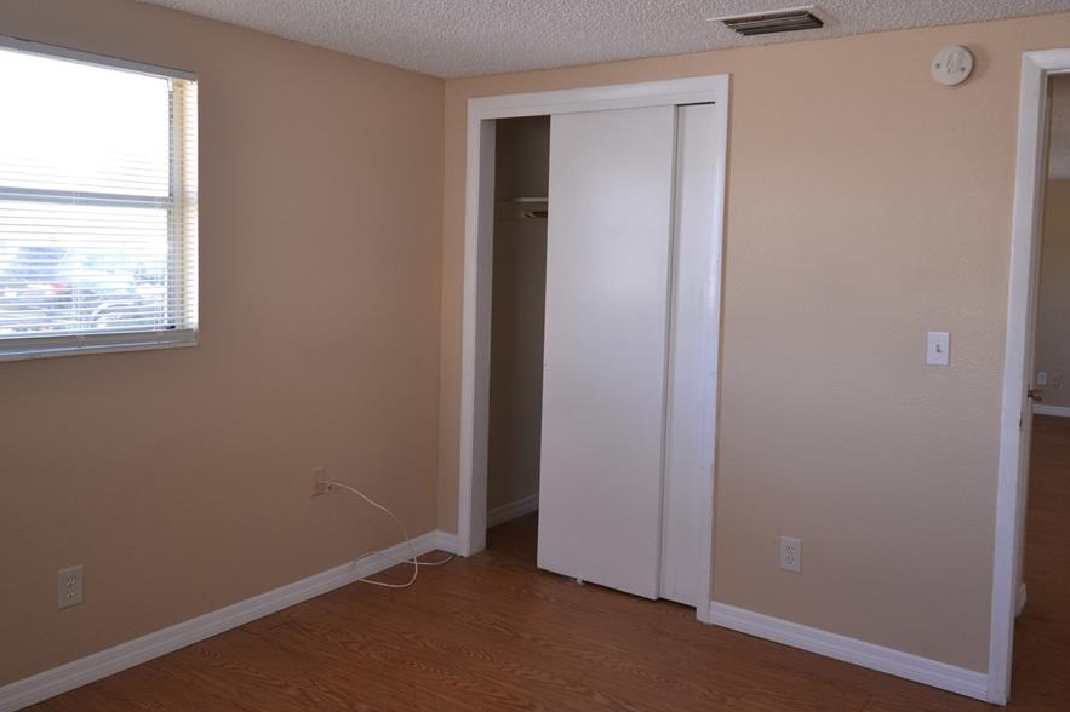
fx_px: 879
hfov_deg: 62.5
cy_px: 309
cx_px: 600
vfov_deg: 44.0
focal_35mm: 30
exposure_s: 1/100
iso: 400
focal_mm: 17
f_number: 5
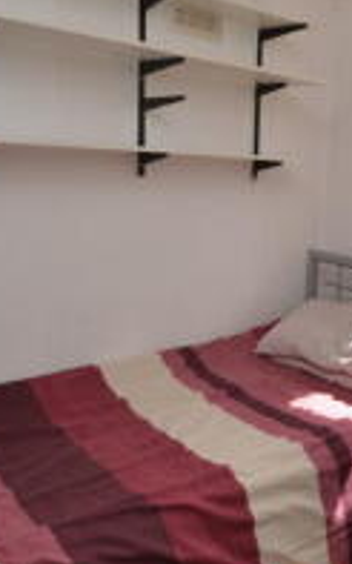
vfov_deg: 52.7
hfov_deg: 31.4
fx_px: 568
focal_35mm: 37
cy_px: 259
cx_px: 366
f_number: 5.6
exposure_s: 1/125
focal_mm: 10
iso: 110
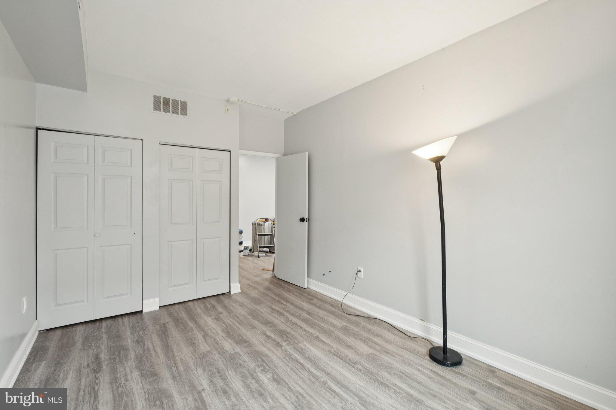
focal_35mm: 15
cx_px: 308
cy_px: 205
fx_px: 257
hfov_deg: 100.4
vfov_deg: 77.3
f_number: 8
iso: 250
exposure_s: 1/3.33
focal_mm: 10
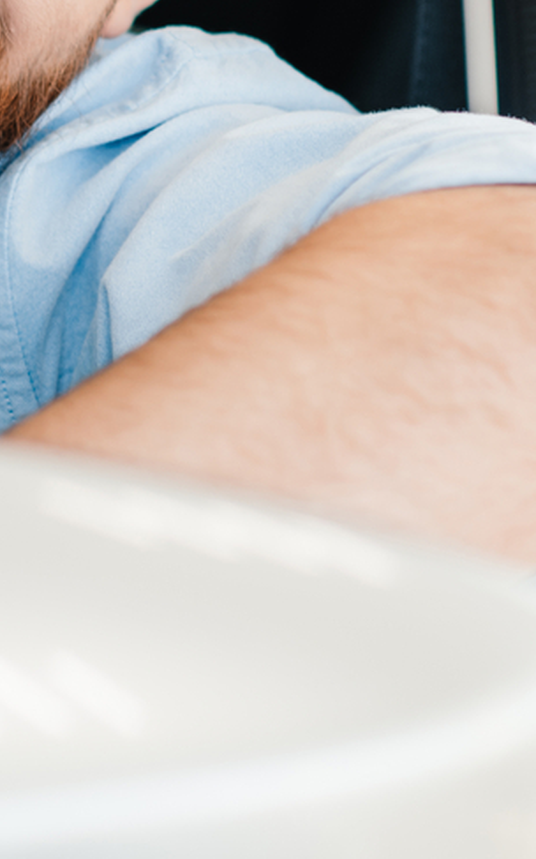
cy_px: 87
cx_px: -219
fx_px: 8328
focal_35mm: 356
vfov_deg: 5.9
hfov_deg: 3.7
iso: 100
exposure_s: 1/200
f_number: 2
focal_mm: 85
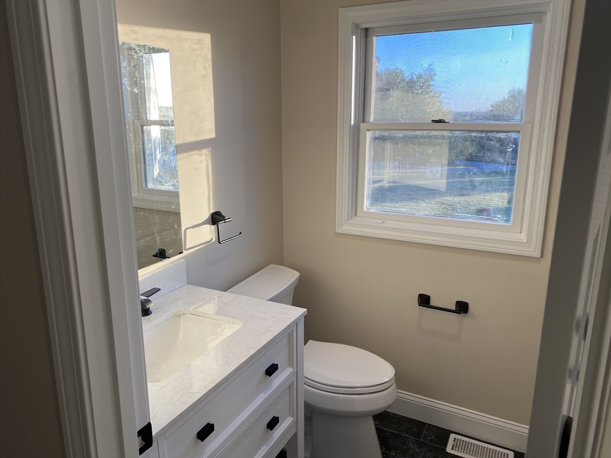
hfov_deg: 67.3
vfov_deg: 53.1
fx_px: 459
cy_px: 229
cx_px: 306
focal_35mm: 26
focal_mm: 4.25
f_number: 1.8
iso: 32
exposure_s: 1/121
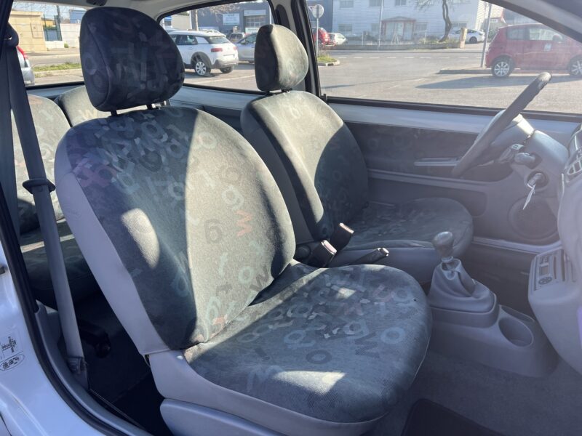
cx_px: 291
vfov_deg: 53.1
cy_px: 218
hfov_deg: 67.3
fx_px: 437
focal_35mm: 26
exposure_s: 1/617
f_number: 1.5
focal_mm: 5.7
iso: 50
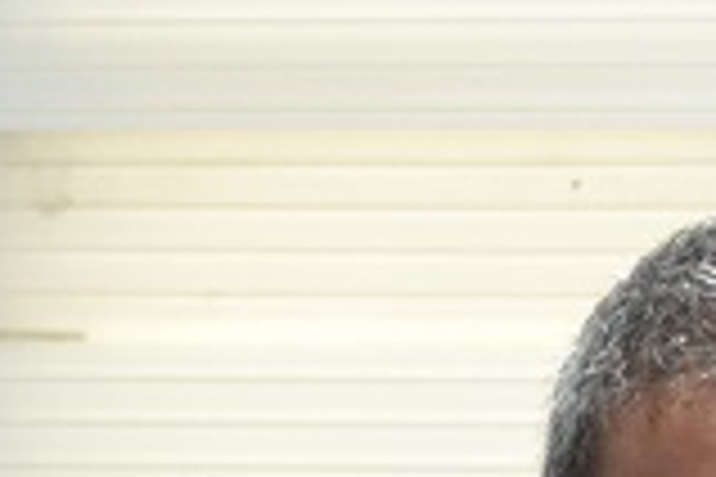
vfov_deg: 2.9
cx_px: 153
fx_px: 9248
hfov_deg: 4.4
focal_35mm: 465
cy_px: 1420
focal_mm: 52
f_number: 5
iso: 2500
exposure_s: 1/60
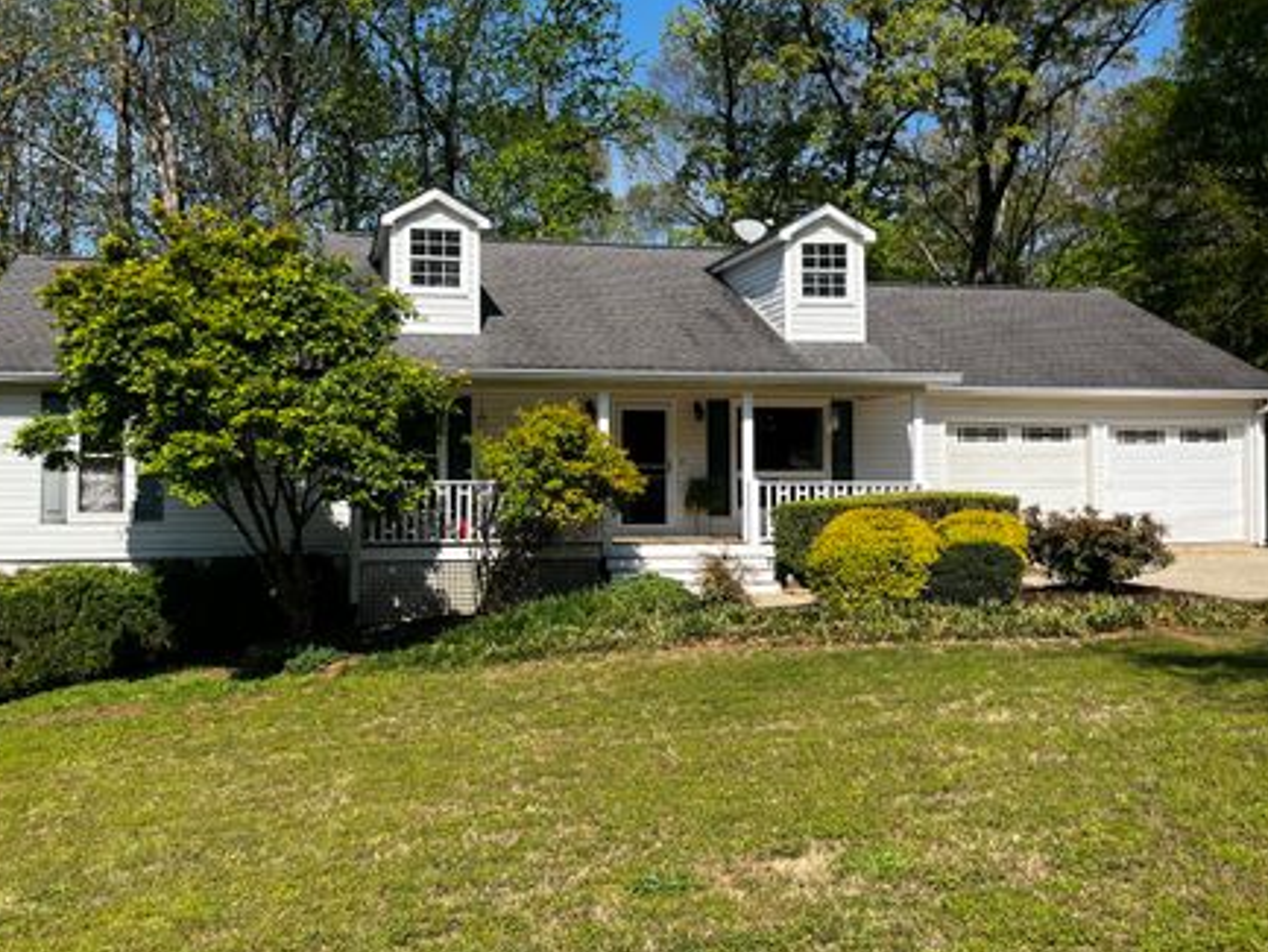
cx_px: 548
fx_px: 1099
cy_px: 450
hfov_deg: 59.7
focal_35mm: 30
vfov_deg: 46.8
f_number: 1.6
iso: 50
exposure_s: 1/2688
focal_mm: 5.1
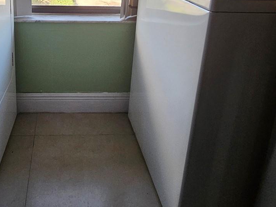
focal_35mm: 29
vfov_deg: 42.6
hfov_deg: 58.5
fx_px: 231
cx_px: 69
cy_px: 7
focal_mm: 2.2
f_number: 2.2
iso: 320
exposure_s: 1/60
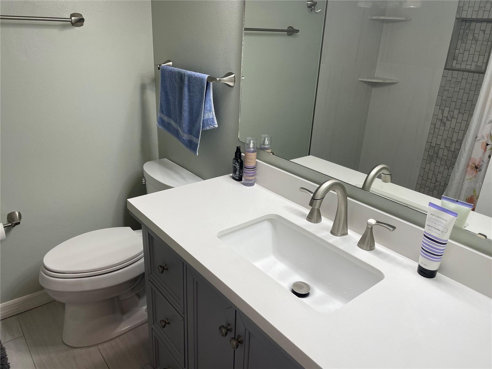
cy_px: 184
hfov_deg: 67.3
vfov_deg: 53.1
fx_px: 370
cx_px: 246
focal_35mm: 26
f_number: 1.6
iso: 50
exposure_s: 1/120
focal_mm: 4.2
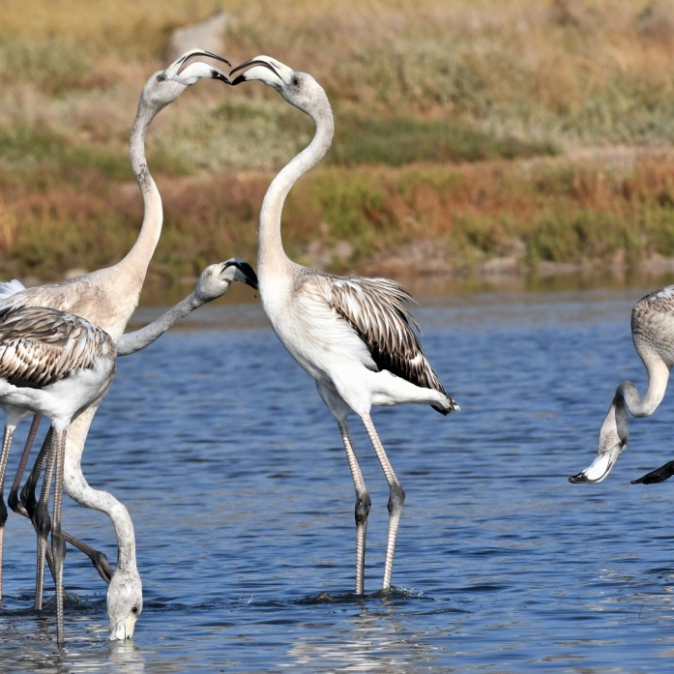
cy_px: 337
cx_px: 177
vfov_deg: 2.2
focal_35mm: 806
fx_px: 17755
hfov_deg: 2.2
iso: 800
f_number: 20
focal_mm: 420
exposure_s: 1/640
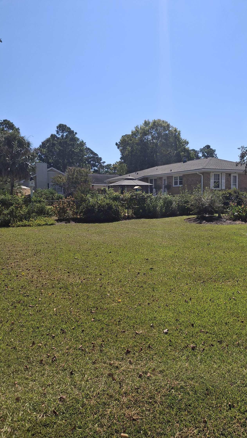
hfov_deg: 40.9
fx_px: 326
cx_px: 166
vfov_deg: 67.9
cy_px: 222
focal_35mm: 28
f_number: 1.8
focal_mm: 4.69
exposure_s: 1/2252
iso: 32
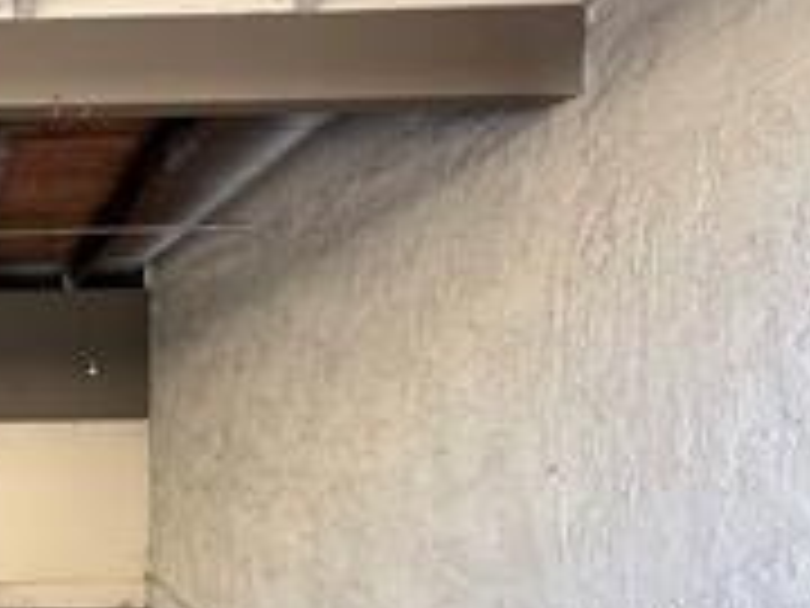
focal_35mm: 35
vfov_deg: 39.6
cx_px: -68
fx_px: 819
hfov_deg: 42.3
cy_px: 457
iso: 100
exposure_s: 1/99
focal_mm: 2.22
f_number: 2.2
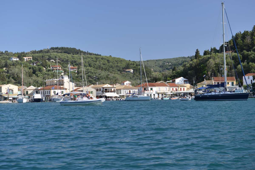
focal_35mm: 62
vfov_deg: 21.9
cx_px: 128
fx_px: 439
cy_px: 85
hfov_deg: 32.4
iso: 125
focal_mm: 62
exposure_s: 1/160
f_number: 6.3
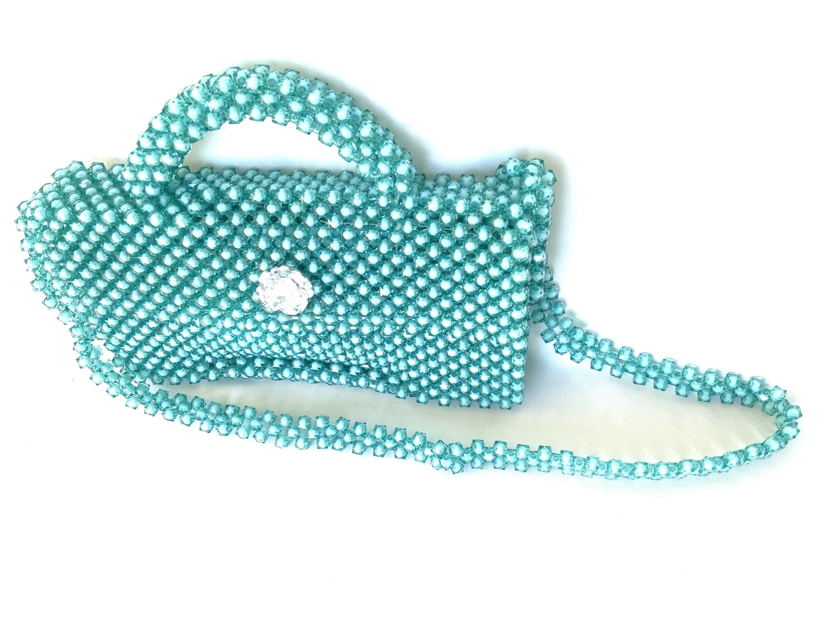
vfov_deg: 48.2
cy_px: 312
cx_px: 417
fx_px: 699
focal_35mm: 29
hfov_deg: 61.7
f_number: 1.8
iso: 40
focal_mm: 3
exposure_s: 1/122
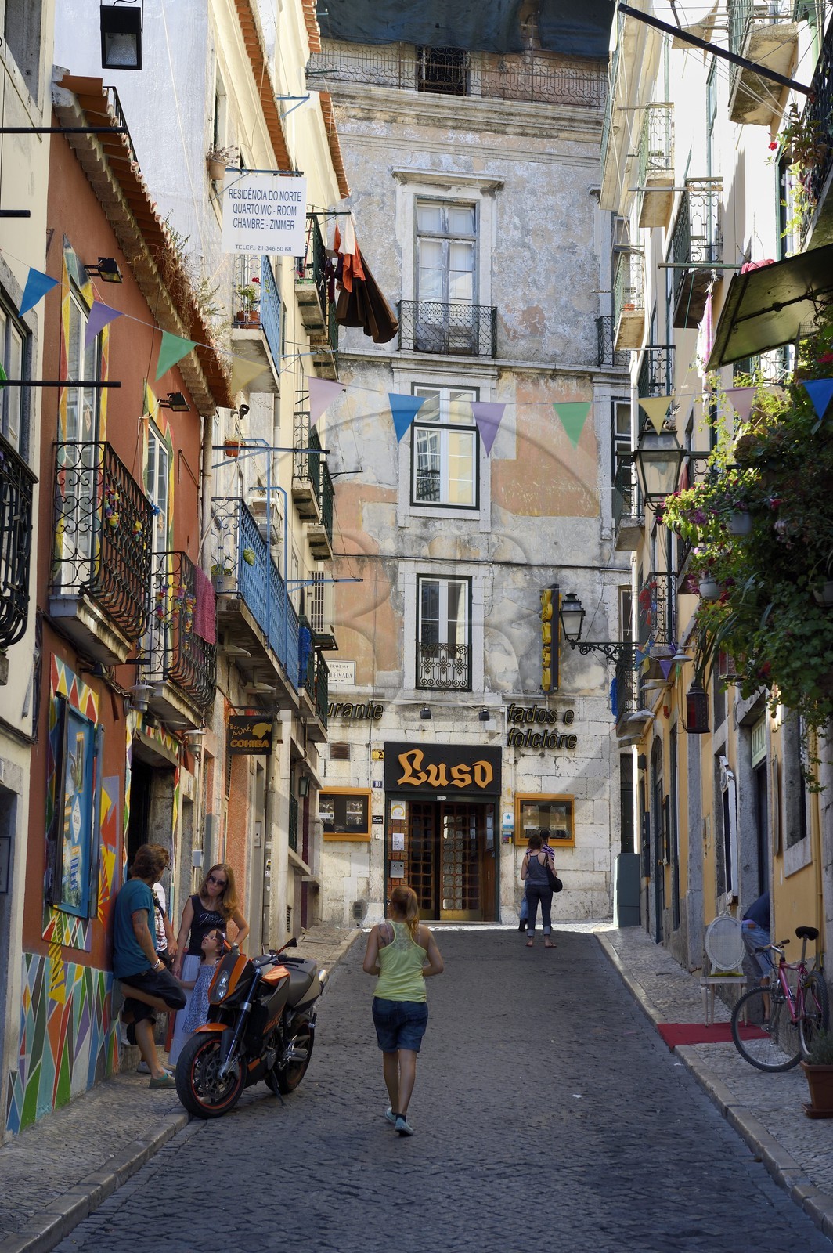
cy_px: 626
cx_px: 416
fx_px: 2155
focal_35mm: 62
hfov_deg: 21.9
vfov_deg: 32.4
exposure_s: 1/160
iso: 200
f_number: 7.1
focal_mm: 62
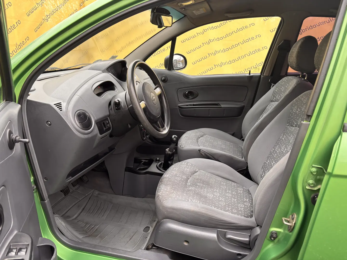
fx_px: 261
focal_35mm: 26
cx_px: 174
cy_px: 130
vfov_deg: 53.1
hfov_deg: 67.3
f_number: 1.6
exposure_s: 1/117
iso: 125
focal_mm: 5.96
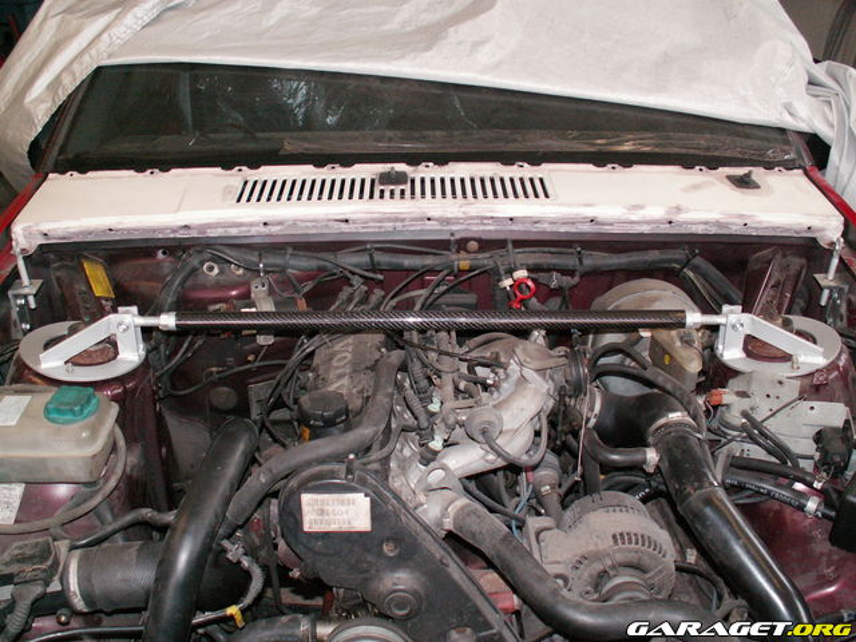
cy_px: 321
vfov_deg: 40.7
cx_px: 428
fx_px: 865
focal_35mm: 35
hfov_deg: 52.6
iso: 160
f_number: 2.8
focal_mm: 5.86
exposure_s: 1/40
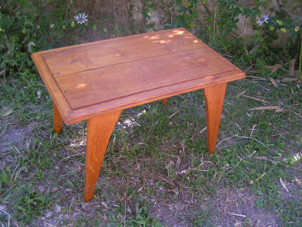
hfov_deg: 49.0
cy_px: 114
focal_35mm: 38
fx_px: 332
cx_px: 151
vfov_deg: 37.7
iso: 50
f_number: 2.8
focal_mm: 5.8
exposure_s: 1/60
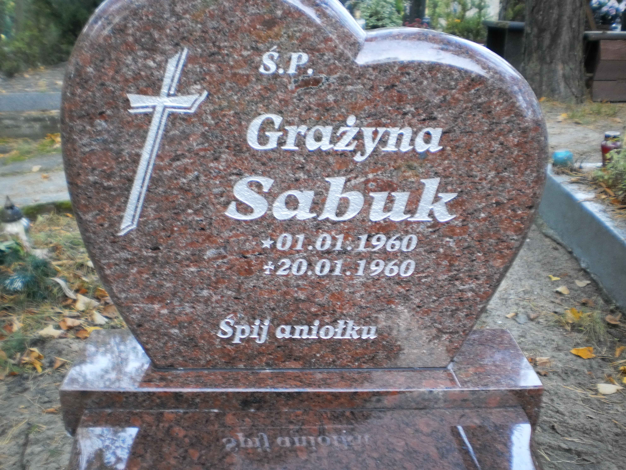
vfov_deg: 39.7
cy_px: 235
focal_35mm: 36
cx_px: 313
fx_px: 651
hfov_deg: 51.4
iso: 125
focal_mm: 6.3
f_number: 3.1
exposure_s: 1/13
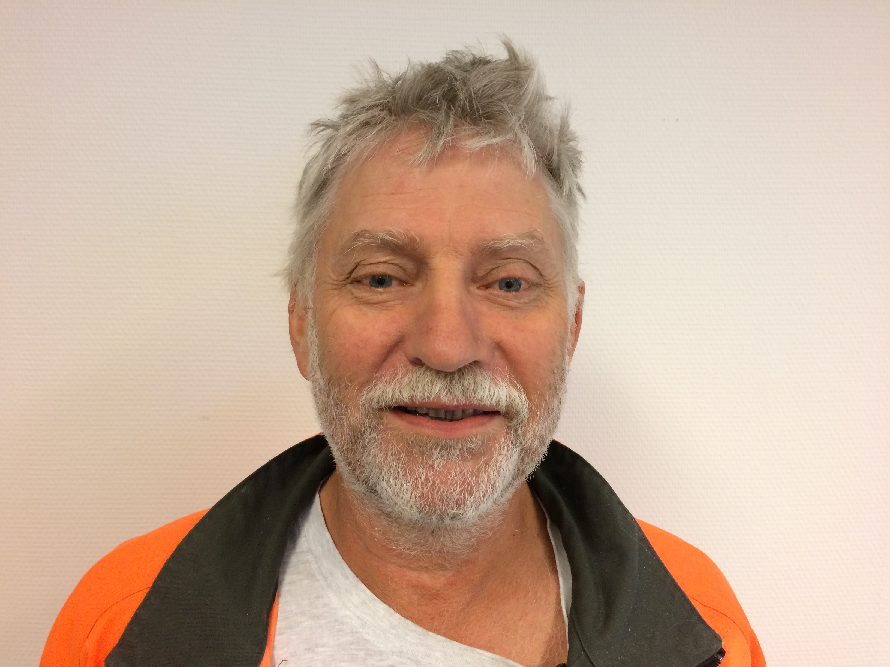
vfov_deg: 48.2
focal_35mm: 29
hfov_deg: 61.7
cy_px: 334
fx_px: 746
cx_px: 445
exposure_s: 1/33
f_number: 2.2
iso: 200
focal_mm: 4.15
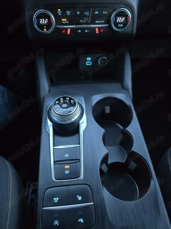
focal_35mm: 23
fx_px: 151
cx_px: 86
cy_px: 114
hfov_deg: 58.9
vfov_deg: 73.9
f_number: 1.7
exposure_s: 1/33.3
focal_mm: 6.3
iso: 1250
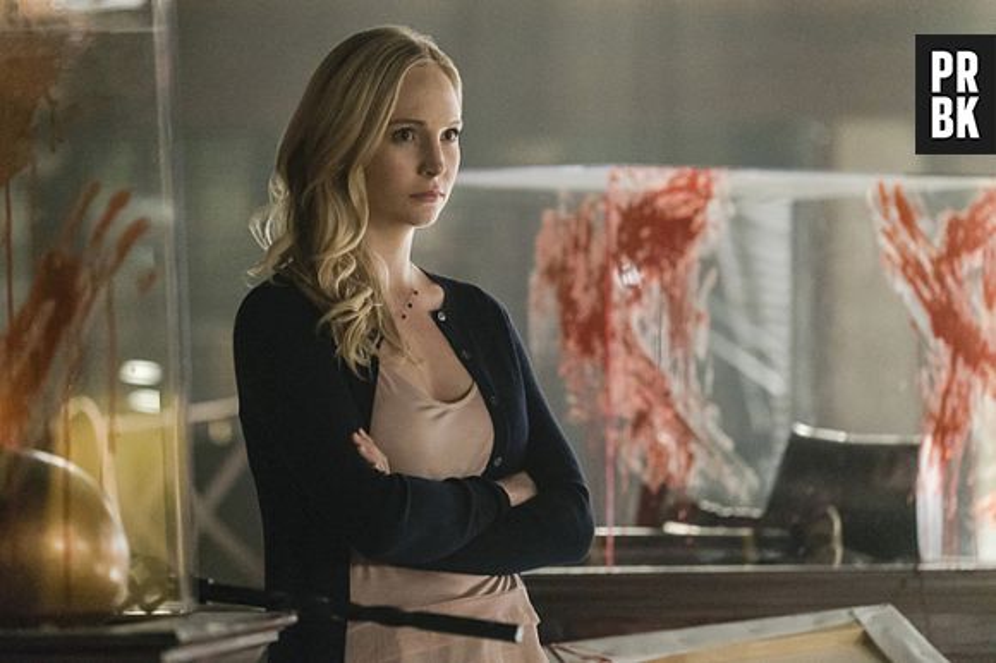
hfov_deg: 10.3
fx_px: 5530
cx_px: 498
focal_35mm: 200
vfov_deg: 6.9
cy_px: 332
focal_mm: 200
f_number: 4
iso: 12800
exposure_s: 1/125
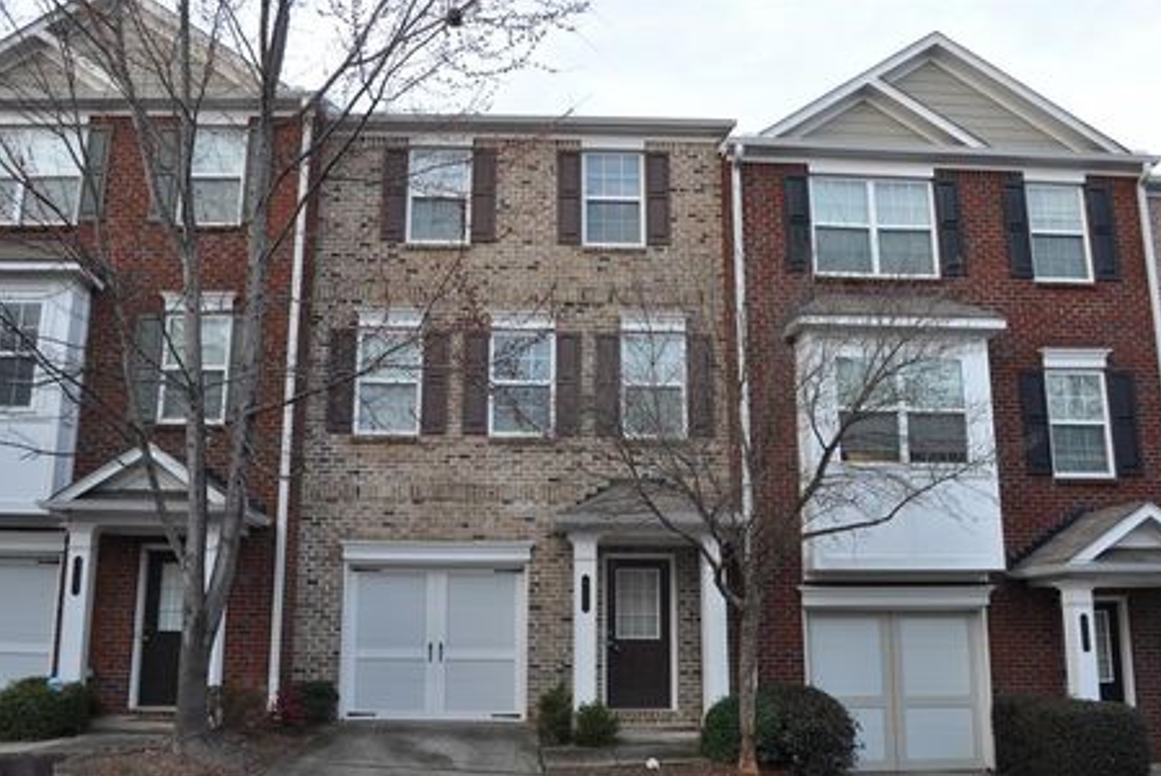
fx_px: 968
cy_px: 419
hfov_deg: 61.9
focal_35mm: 30
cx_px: 561
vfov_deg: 43.6
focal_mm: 18
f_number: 5
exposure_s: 1/100
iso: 400
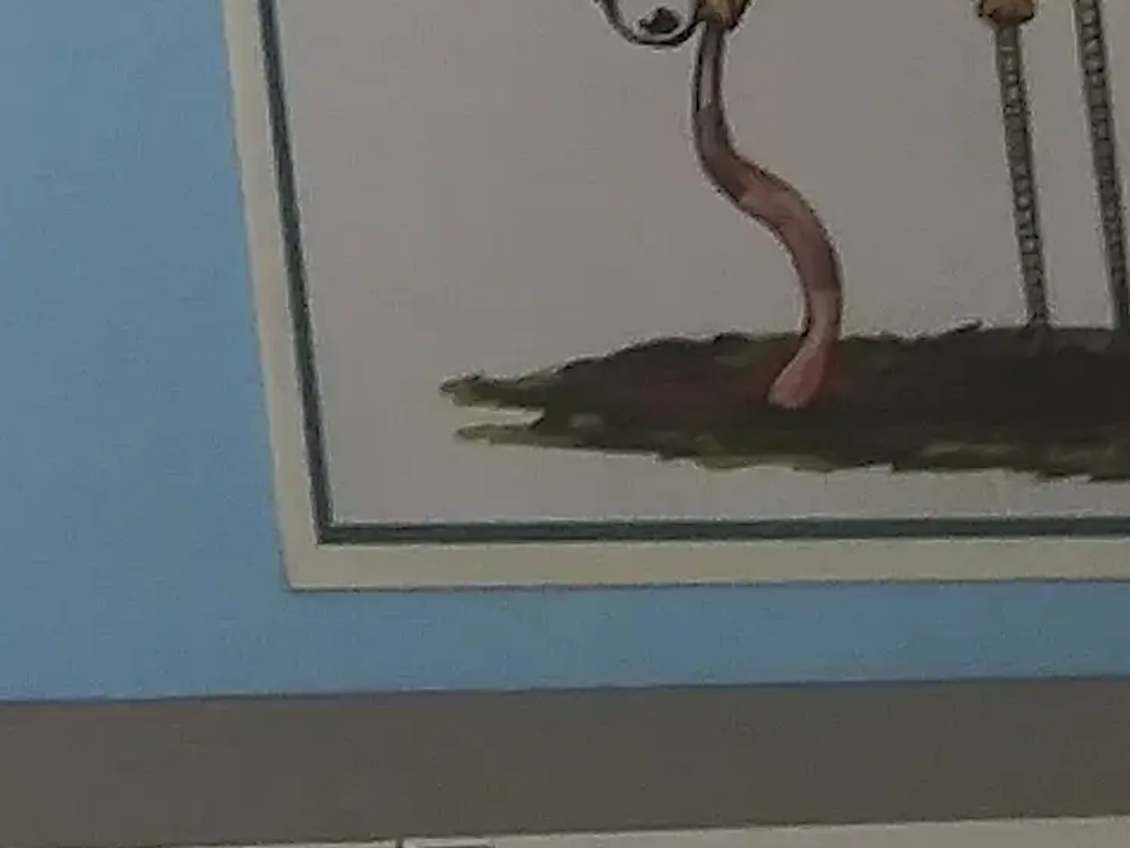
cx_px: -1230
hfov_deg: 8.1
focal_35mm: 231
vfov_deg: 6.2
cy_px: -1029
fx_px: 7543
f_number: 2.2
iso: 50
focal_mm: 3.7
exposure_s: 1/60
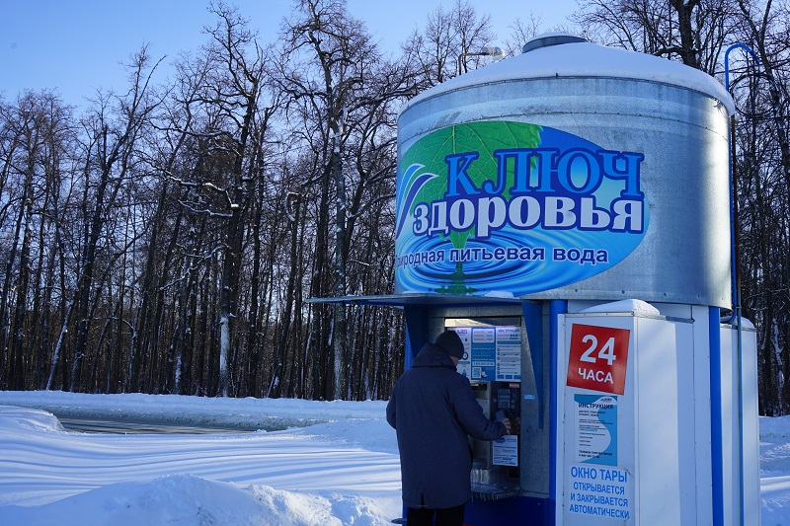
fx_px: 878
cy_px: 263
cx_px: 395
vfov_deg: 33.4
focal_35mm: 40
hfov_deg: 48.5
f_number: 10
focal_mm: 40
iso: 100
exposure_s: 1/100
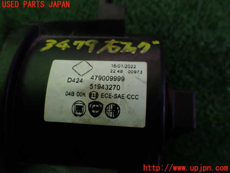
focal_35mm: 30
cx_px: 115
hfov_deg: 60.0
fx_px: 199
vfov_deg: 46.8
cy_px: 86
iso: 125
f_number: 3.2
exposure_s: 1/125
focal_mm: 5.4
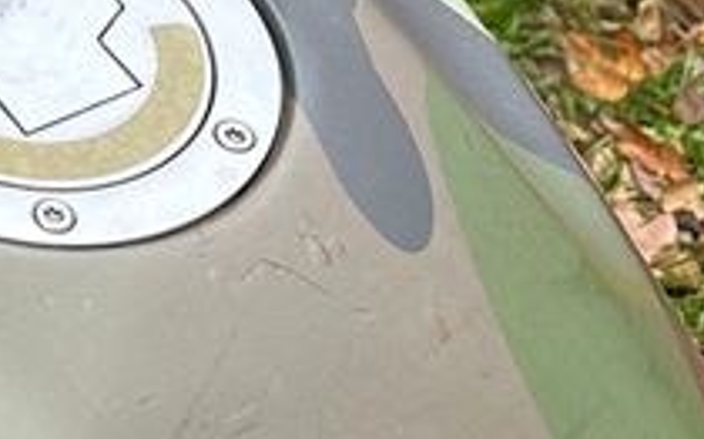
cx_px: -751
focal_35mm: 124
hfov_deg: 13.9
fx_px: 2378
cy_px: -627
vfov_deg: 9.4
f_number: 1.78
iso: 80
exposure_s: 1/121
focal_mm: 6.86
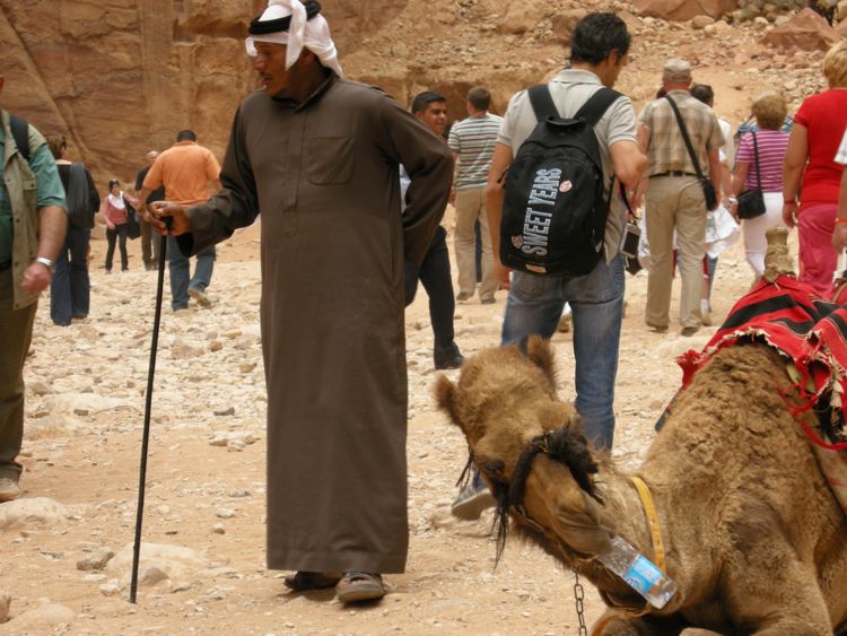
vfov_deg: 12.9
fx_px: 2815
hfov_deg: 17.1
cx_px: 424
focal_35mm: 115
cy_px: 318
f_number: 5.1
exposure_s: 1/70.5
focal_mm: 24.5
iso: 94
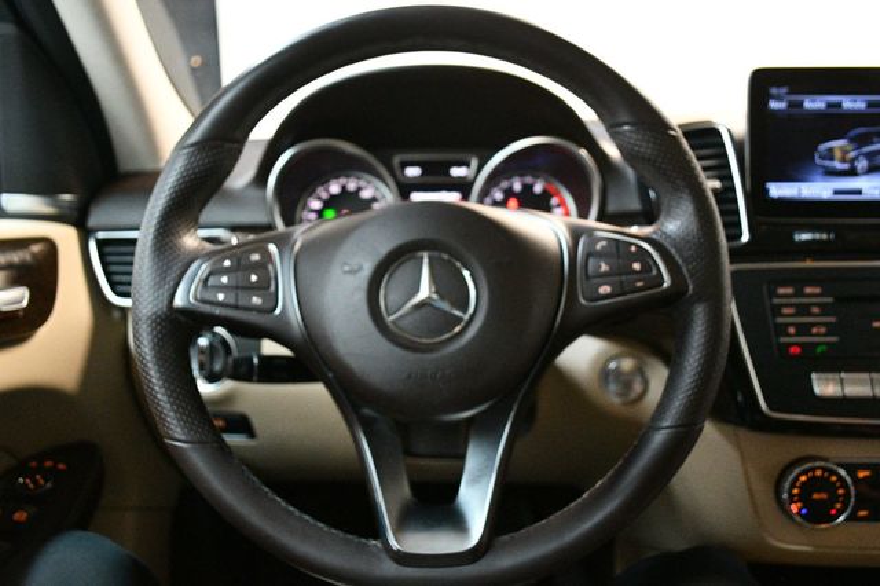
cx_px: 440
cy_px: 293
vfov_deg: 47.9
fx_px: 660
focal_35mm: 27
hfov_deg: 67.4
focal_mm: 18
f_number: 3.5
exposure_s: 1/60
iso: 6400
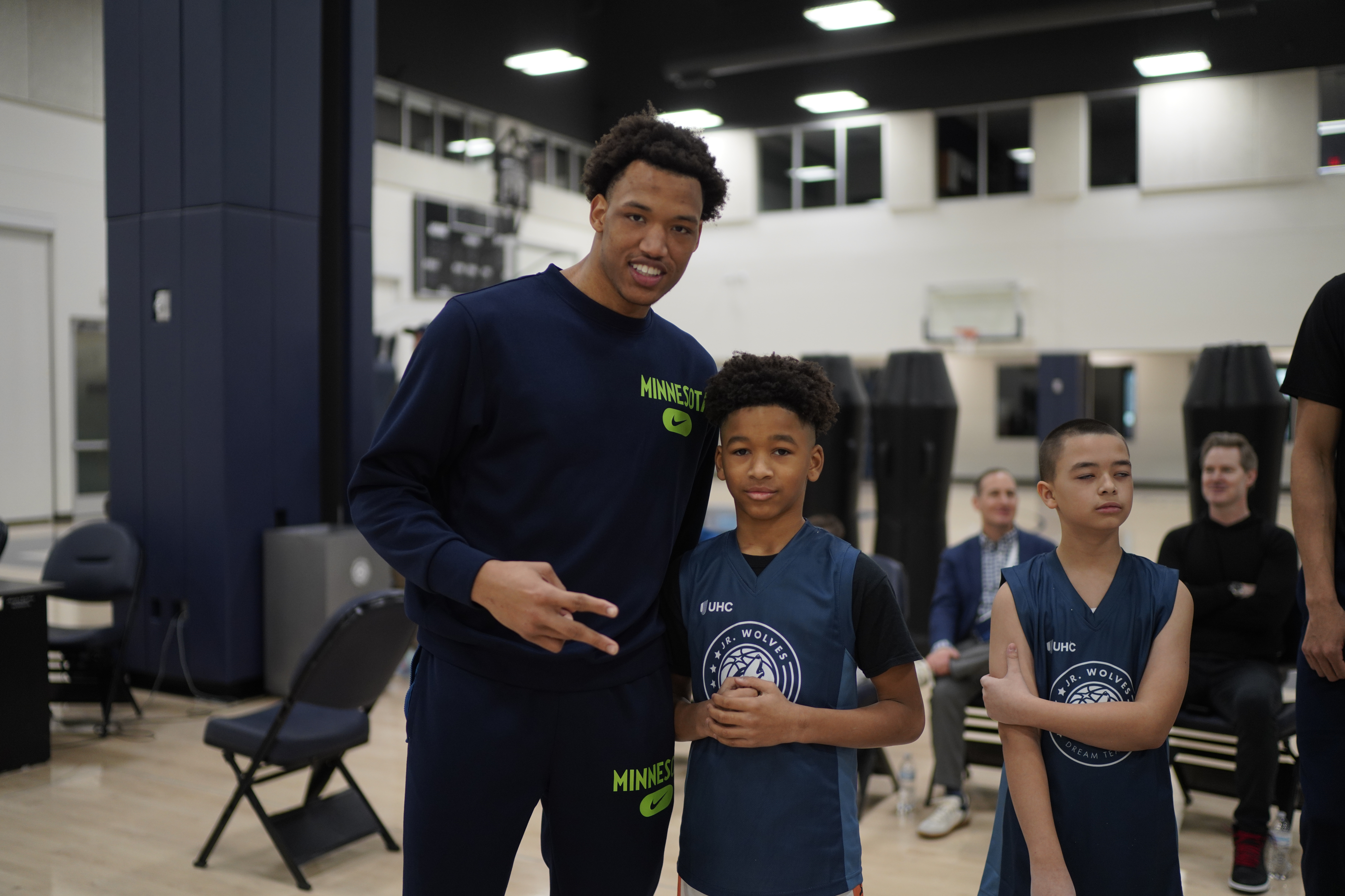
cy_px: 448
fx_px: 1308
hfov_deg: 54.4
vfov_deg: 37.9
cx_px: 672
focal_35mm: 35
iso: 640
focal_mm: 35
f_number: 1.4
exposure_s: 1/1000
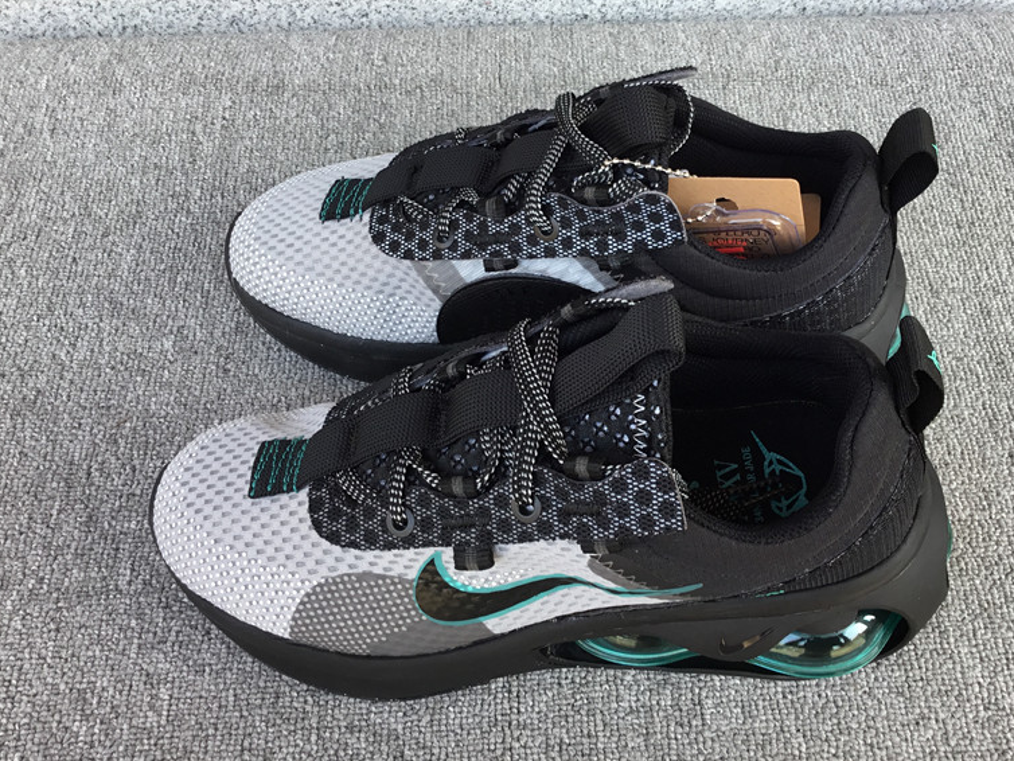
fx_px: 1084
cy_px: 313
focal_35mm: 37
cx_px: 589
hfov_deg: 49.9
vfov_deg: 38.6
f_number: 2.4
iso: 32
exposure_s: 1/100
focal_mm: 3.3
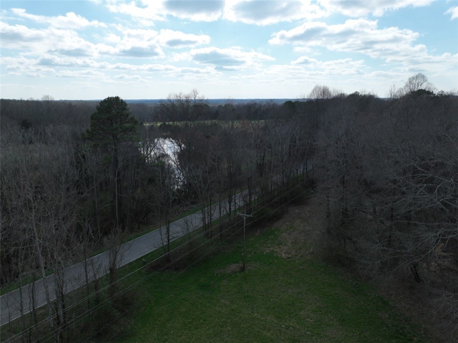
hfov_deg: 71.6
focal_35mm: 24
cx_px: 229
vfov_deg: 56.8
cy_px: 172
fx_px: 317
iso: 170
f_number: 2.8
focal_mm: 12.29
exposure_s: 1/400
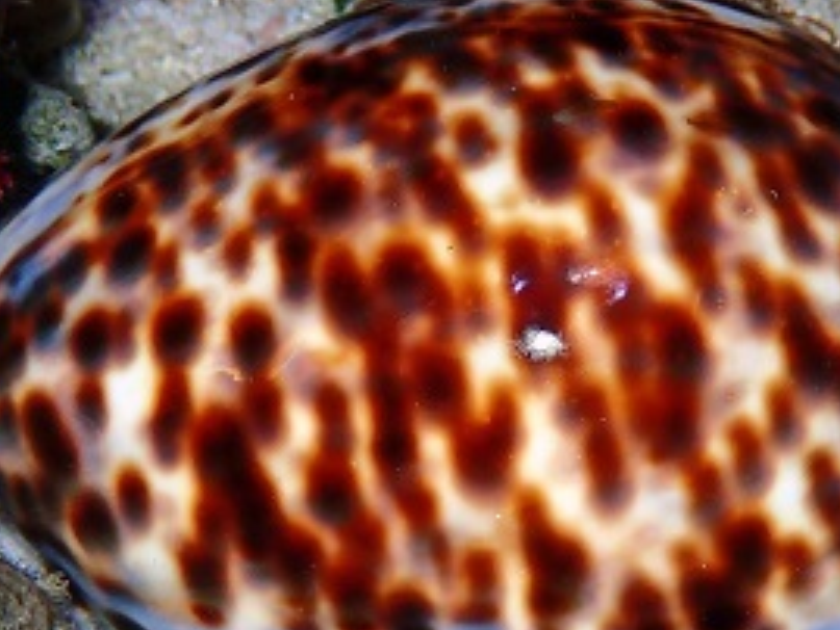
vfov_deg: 15.6
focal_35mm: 95
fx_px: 2306
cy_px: 334
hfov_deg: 20.6
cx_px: 515
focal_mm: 7.34
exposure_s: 1/80
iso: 200
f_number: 4
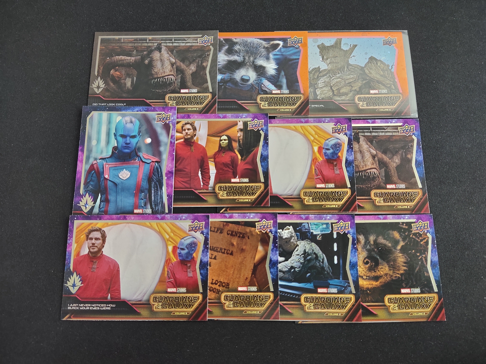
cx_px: 243
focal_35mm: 36
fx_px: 505
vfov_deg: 39.7
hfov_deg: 51.4
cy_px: 182
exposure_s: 1/50
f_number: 1.79
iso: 1517
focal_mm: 4.74
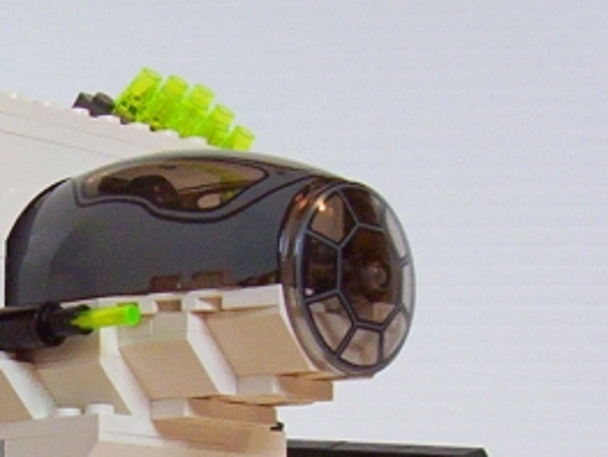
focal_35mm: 131
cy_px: 639
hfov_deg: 14.7
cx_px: -53
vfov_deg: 11.0
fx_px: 2304
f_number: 2.73
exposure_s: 1/23.4
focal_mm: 5.77
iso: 200
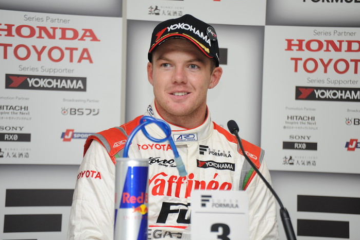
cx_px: 181
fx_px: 2060
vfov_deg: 6.7
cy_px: 123
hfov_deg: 10.0
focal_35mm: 206
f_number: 5.6
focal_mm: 200
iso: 800
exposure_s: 1/250
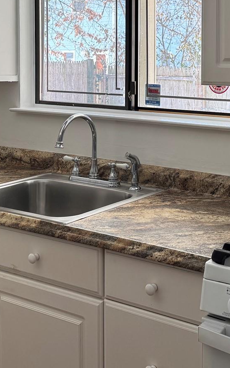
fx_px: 592
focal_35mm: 59
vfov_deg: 33.7
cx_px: 175
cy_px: 81
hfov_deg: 21.8
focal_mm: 6.76
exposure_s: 1/128
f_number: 1.78
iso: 80
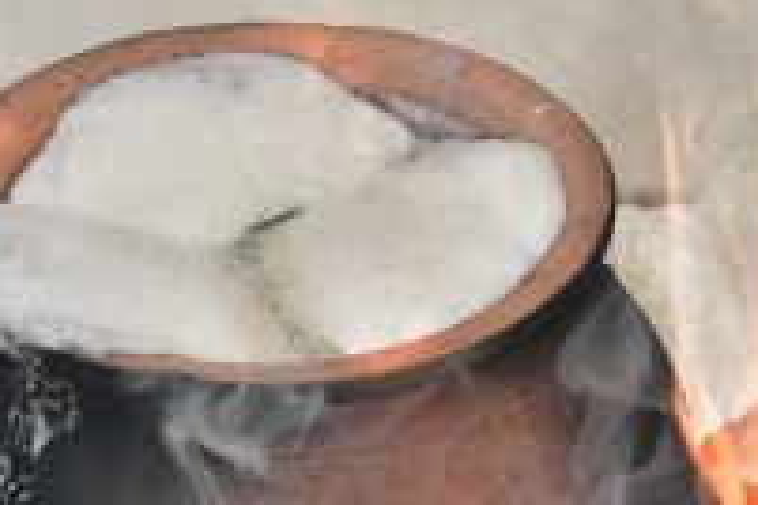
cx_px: 68
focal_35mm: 1031
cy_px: 445
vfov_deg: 1.3
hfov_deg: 2.0
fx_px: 21707
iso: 2000
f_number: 10
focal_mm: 230
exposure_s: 1/250
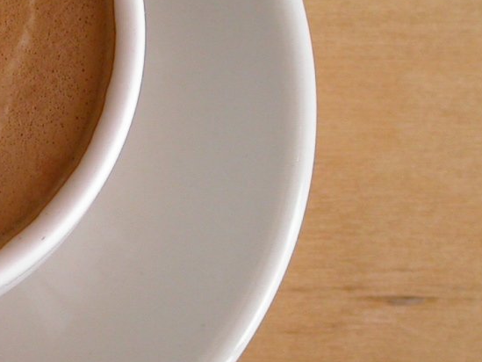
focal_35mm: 201
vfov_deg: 7.4
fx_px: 2799
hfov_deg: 9.7
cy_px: 138
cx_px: -109
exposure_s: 1/98.9
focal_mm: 14.4
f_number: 3.3
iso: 100
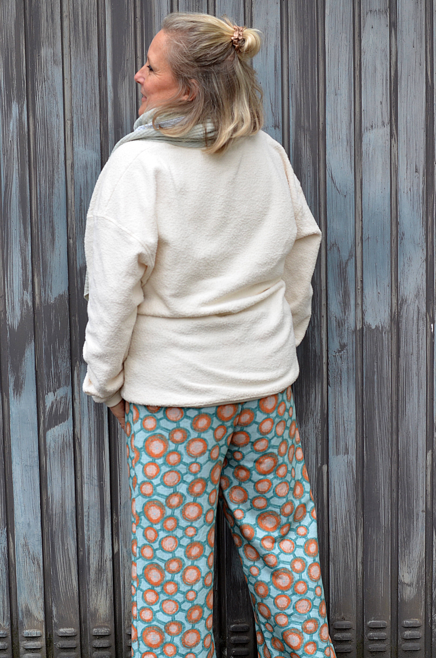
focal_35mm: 75
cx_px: 218
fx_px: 1369
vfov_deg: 27.0
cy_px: 329
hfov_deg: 18.1
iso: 400
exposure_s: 1/100
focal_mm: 50
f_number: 5
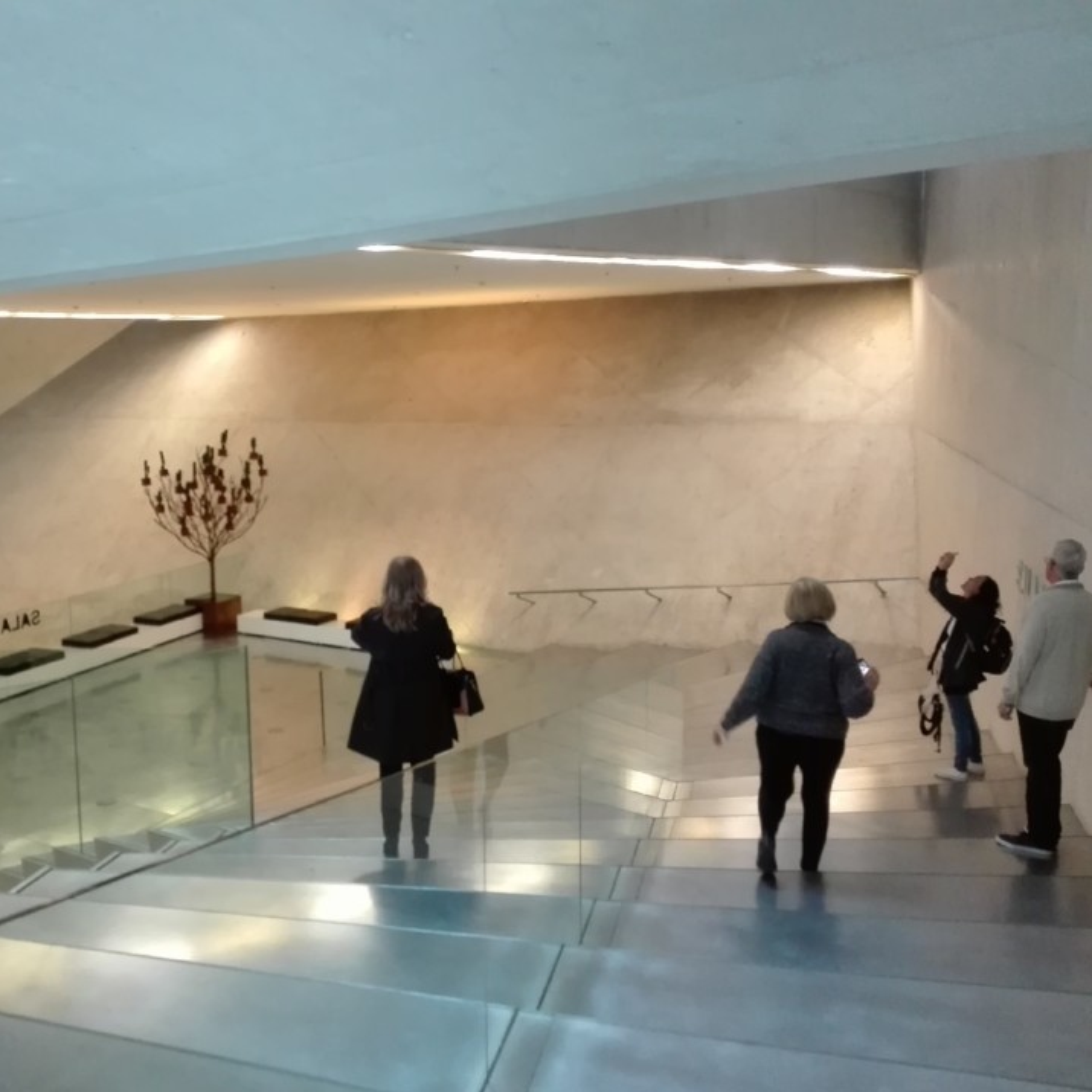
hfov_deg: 50.2
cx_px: 365
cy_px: 548
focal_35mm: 32
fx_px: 1142
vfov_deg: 51.1
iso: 1080
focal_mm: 3.79
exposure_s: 1/30
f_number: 2
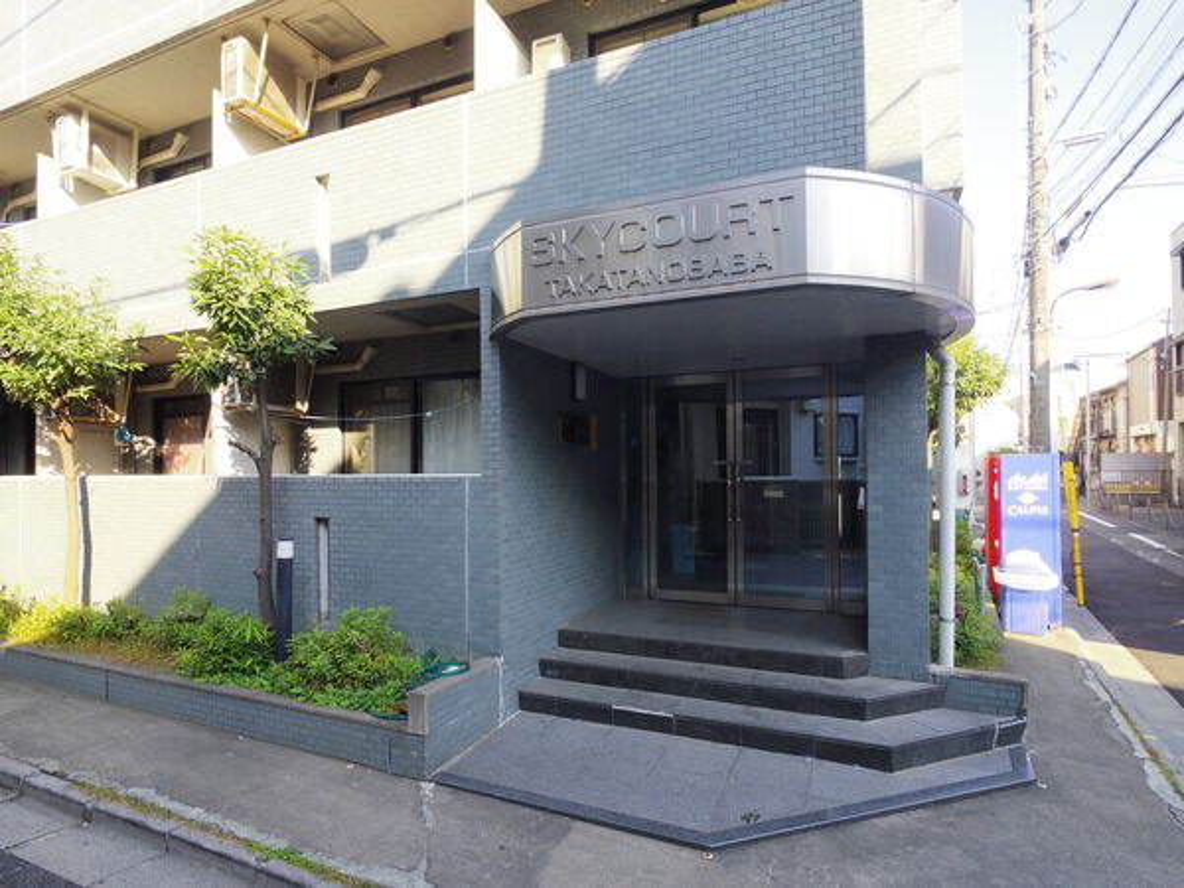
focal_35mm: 19
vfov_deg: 68.7
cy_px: 444
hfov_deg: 84.7
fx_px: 650
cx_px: 592
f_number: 3.7
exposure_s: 1/40
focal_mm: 4.1
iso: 200
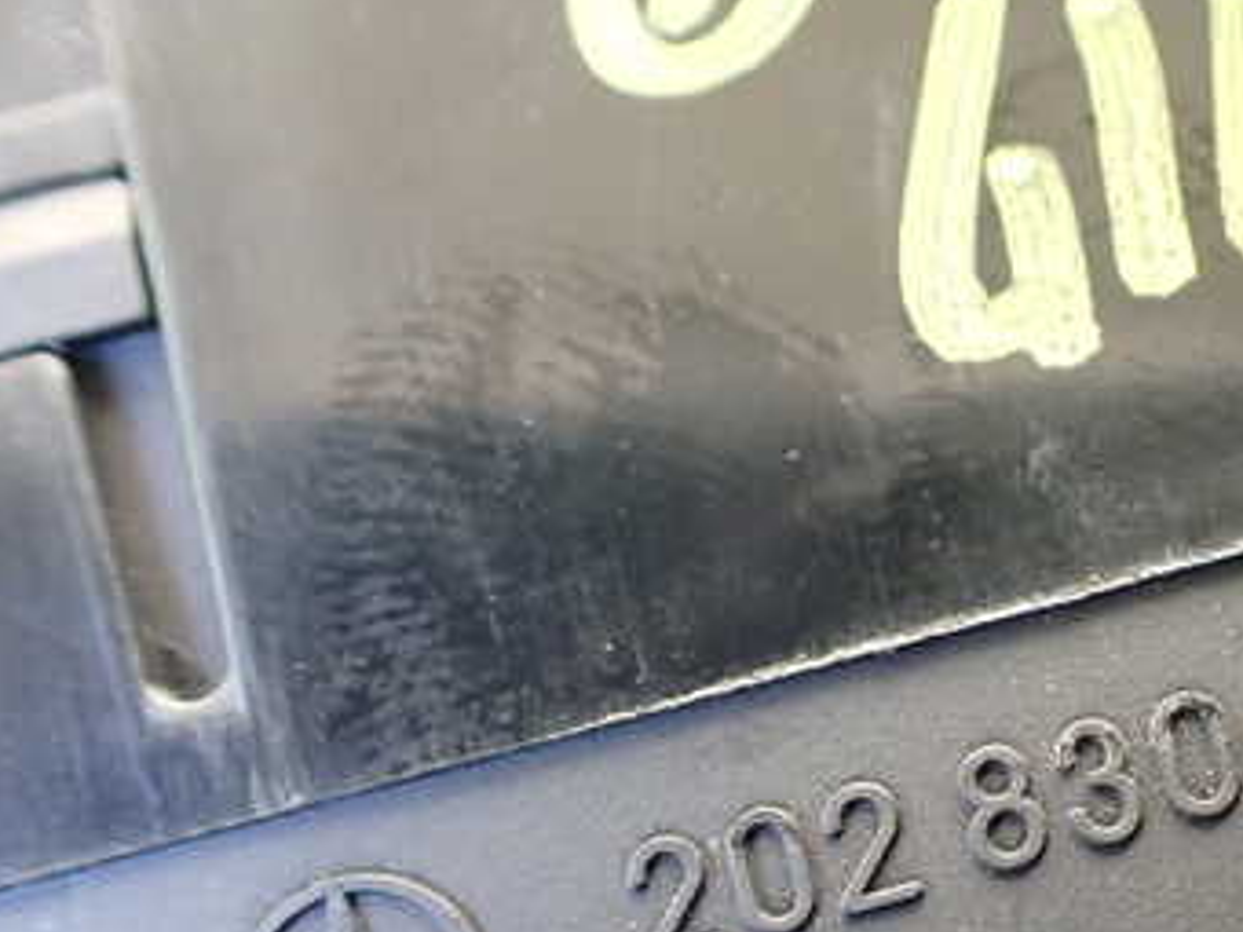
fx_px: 1903
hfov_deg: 34.6
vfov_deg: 27.1
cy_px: 716
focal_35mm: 53
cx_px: 1060
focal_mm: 5.4
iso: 800
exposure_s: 1/80
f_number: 2.3
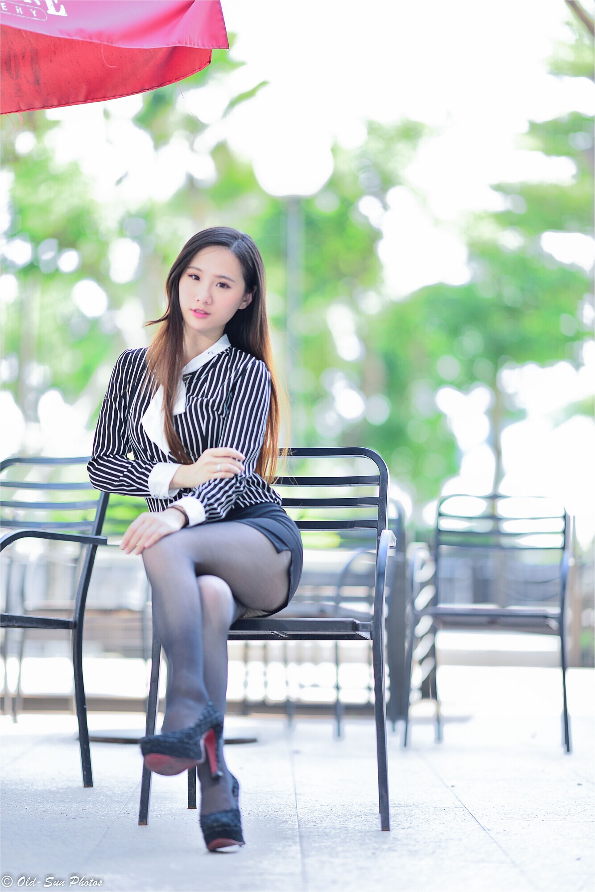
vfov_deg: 19.5
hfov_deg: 13.0
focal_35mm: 105
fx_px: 2602
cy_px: 446
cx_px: 298
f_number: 1.4
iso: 100
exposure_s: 1/500
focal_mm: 105
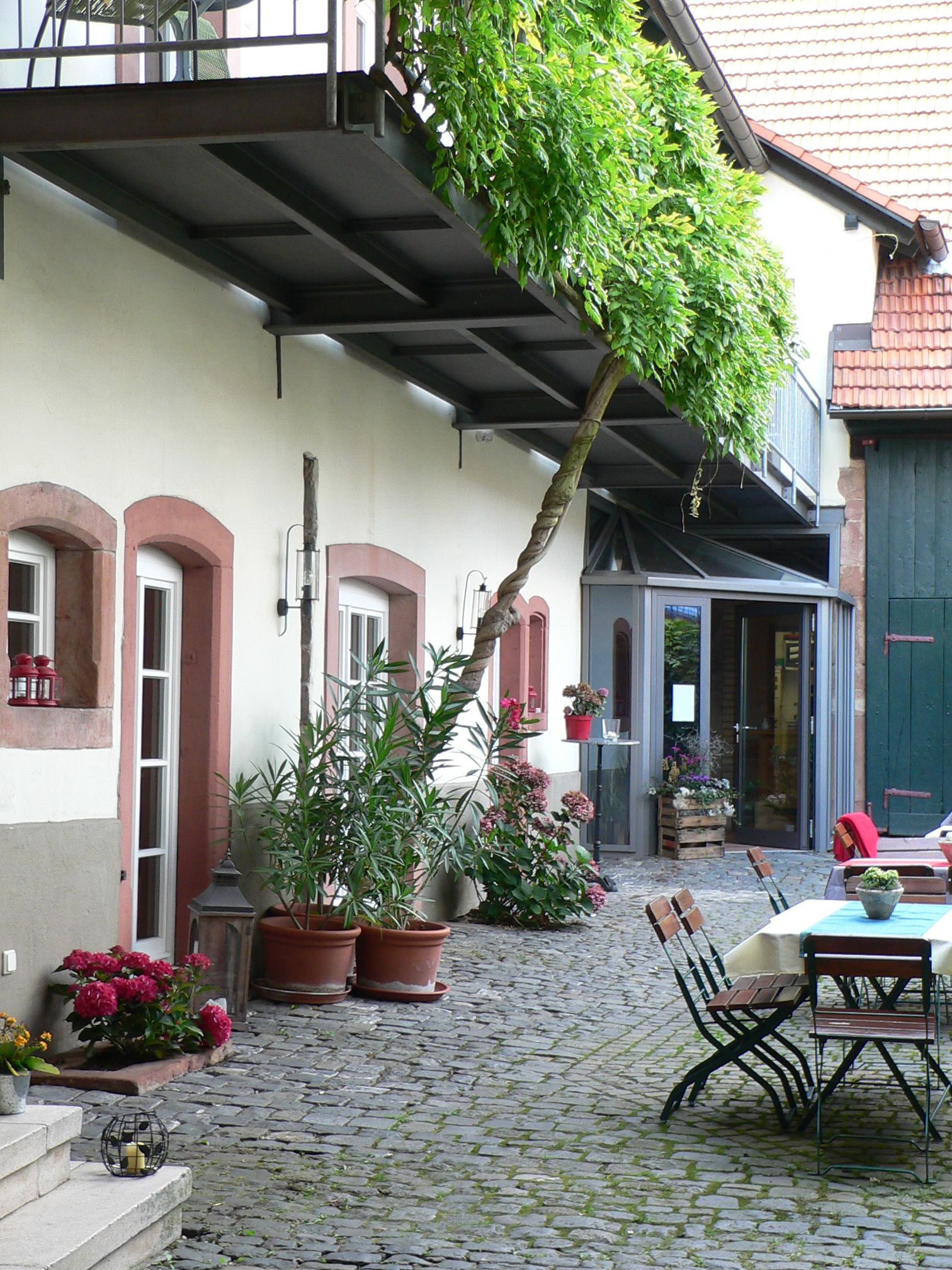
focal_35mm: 59
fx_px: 2163
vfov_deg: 32.7
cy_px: 635
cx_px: 476
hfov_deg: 24.8
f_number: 2.8
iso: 100
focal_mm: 7.7
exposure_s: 1/60
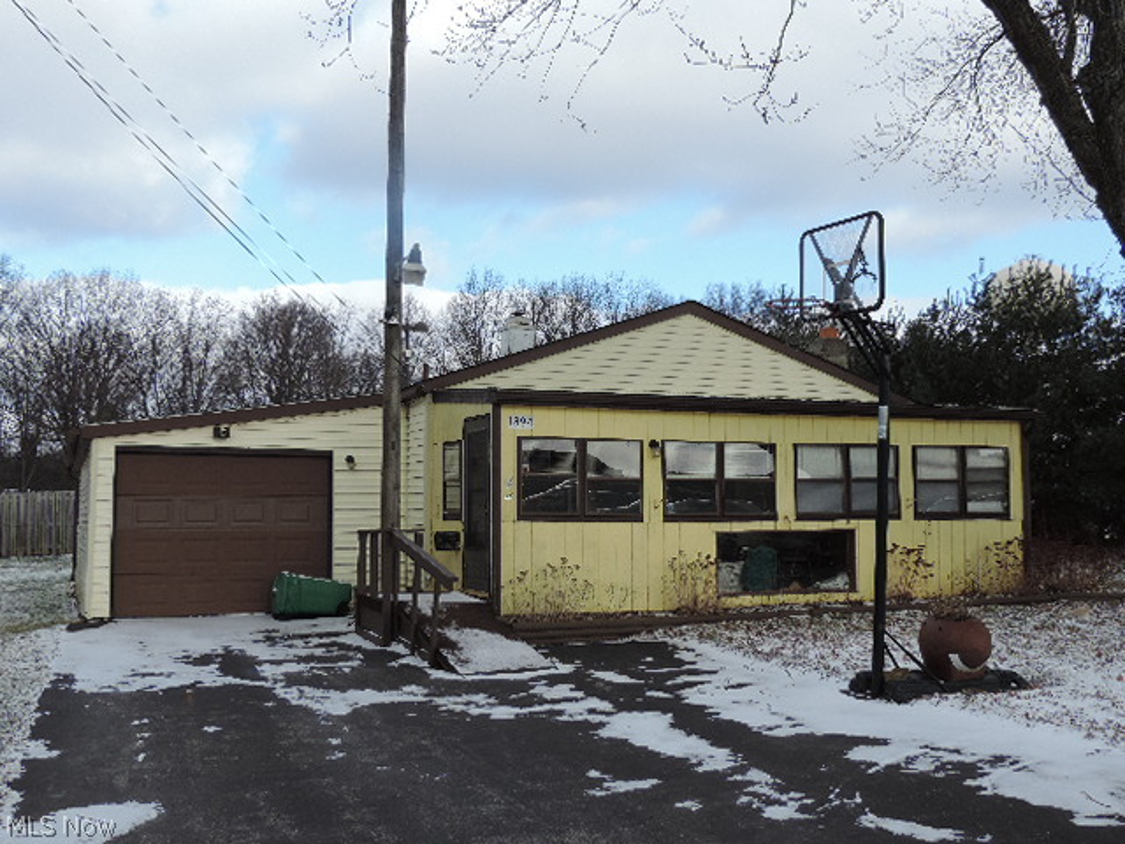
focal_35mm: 40
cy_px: 422
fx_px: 1300
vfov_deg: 36.0
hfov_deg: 46.8
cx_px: 562
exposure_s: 1/500
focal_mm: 7.1
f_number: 3.3
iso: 80
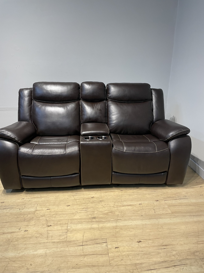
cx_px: 102
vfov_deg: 67.3
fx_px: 204
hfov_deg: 53.1
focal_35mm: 26
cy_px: 136
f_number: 1.6
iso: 100
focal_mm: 4.2
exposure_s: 1/60
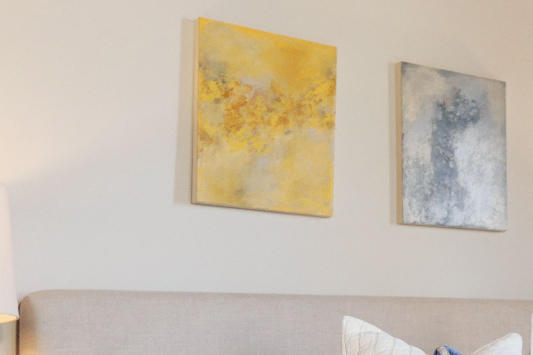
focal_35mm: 61
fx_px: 903
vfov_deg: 20.6
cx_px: 688
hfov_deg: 27.6
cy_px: 445
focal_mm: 9
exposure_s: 1/640
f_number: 4
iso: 800
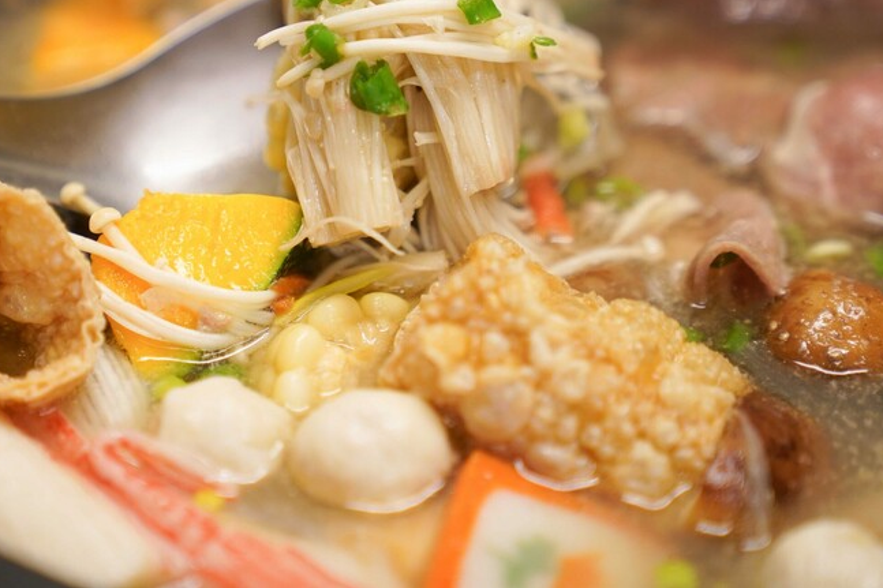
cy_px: 203
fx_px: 2256
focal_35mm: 92
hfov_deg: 22.1
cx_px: 325
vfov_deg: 14.8
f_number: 2.8
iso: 800
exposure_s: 1/80
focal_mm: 70
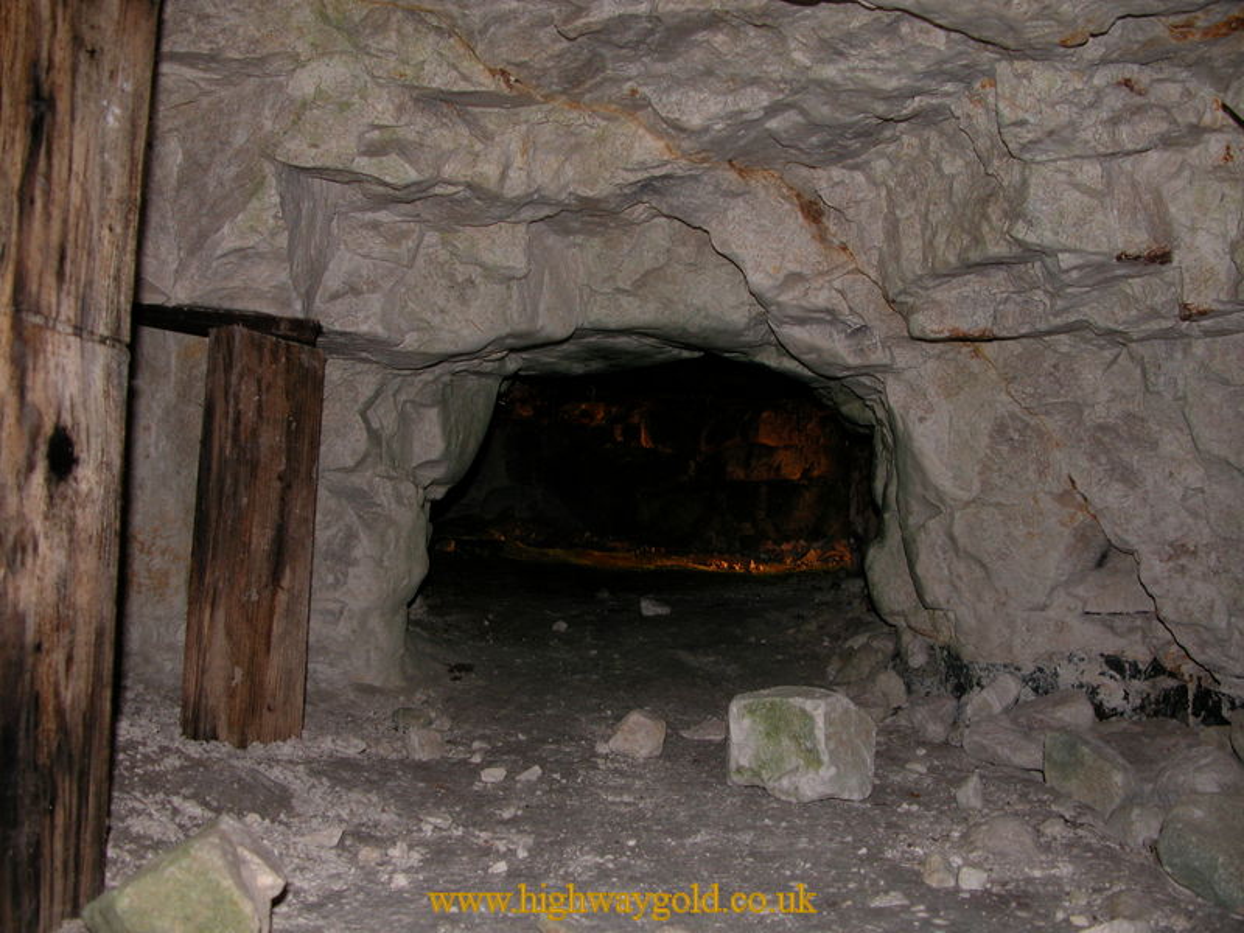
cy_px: 466
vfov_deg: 40.7
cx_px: 622
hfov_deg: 52.6
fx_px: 1258
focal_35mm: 35
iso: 100
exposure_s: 1/60
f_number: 2.8
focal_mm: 9
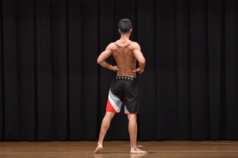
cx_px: 119
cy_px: 79
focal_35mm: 217
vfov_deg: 6.3
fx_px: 1434
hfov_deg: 9.5
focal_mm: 145
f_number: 5.6
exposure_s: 1/400
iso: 6400
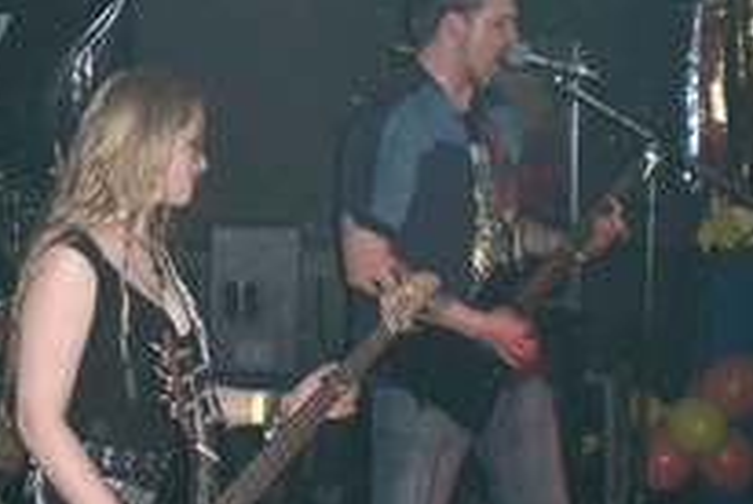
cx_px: 139
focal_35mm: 67
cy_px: 292
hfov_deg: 29.3
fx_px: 1403
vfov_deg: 20.4
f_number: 3.1
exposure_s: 1/60
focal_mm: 6.3
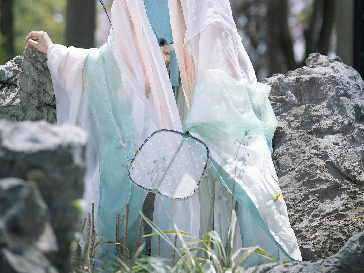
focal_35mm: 177
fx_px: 1861
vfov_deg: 8.4
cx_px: 181
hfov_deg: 11.2
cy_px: 41
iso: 125
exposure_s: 1/1600
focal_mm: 123
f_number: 2.8
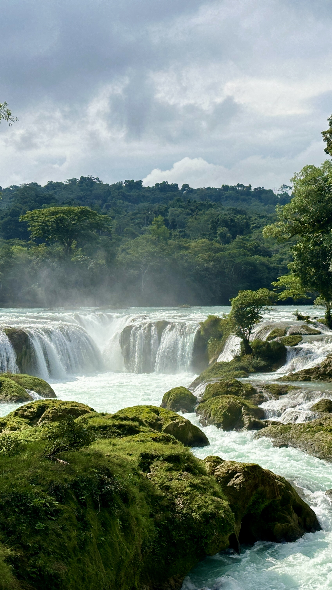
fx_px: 1096
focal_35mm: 70
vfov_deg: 30.2
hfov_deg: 17.2
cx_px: 194
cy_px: 295
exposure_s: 1/4367
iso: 64
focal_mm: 6.9
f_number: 1.8
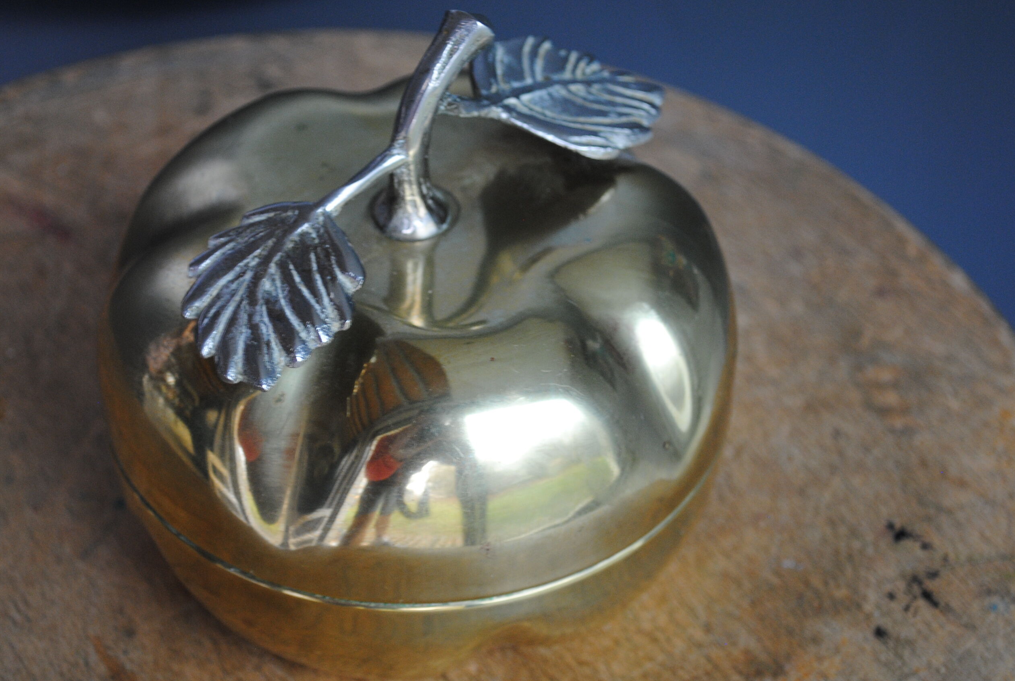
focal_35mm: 69
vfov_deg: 19.8
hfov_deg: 29.2
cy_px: 356
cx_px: 448
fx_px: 1949
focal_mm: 40
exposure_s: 1/30
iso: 450
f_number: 5.3
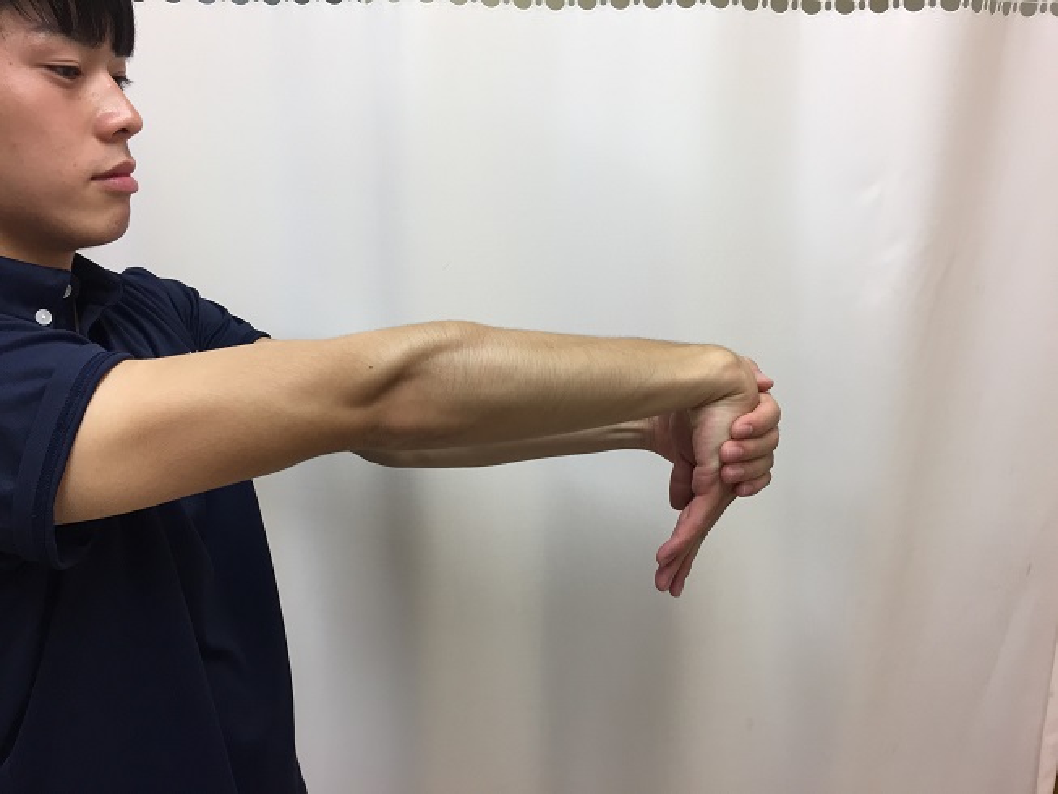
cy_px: 397
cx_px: 529
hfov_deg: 61.7
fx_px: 887
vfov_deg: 48.2
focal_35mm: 29
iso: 32
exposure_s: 1/30
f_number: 2.2
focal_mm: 4.15
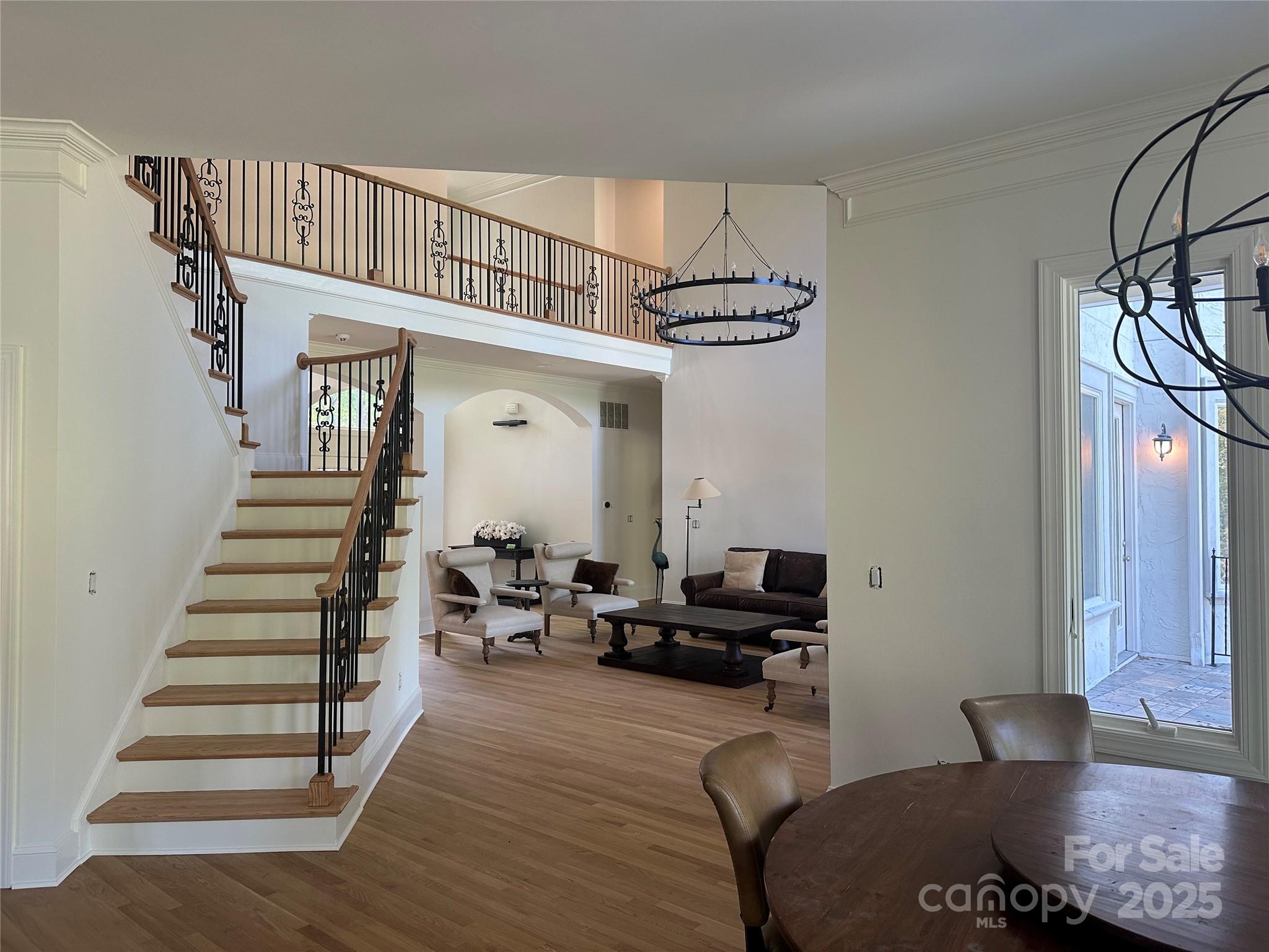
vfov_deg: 56.8
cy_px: 476
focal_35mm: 24
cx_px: 634
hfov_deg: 71.6
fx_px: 880
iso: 160
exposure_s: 1/120
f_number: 1.78
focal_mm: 6.86
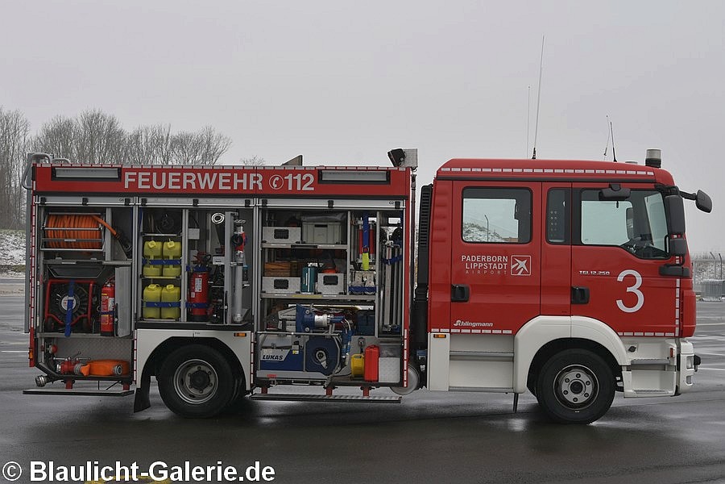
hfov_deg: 39.6
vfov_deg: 27.0
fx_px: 1007
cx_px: 362
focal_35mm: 50
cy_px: 242
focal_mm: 50
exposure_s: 1/250
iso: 400
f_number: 8
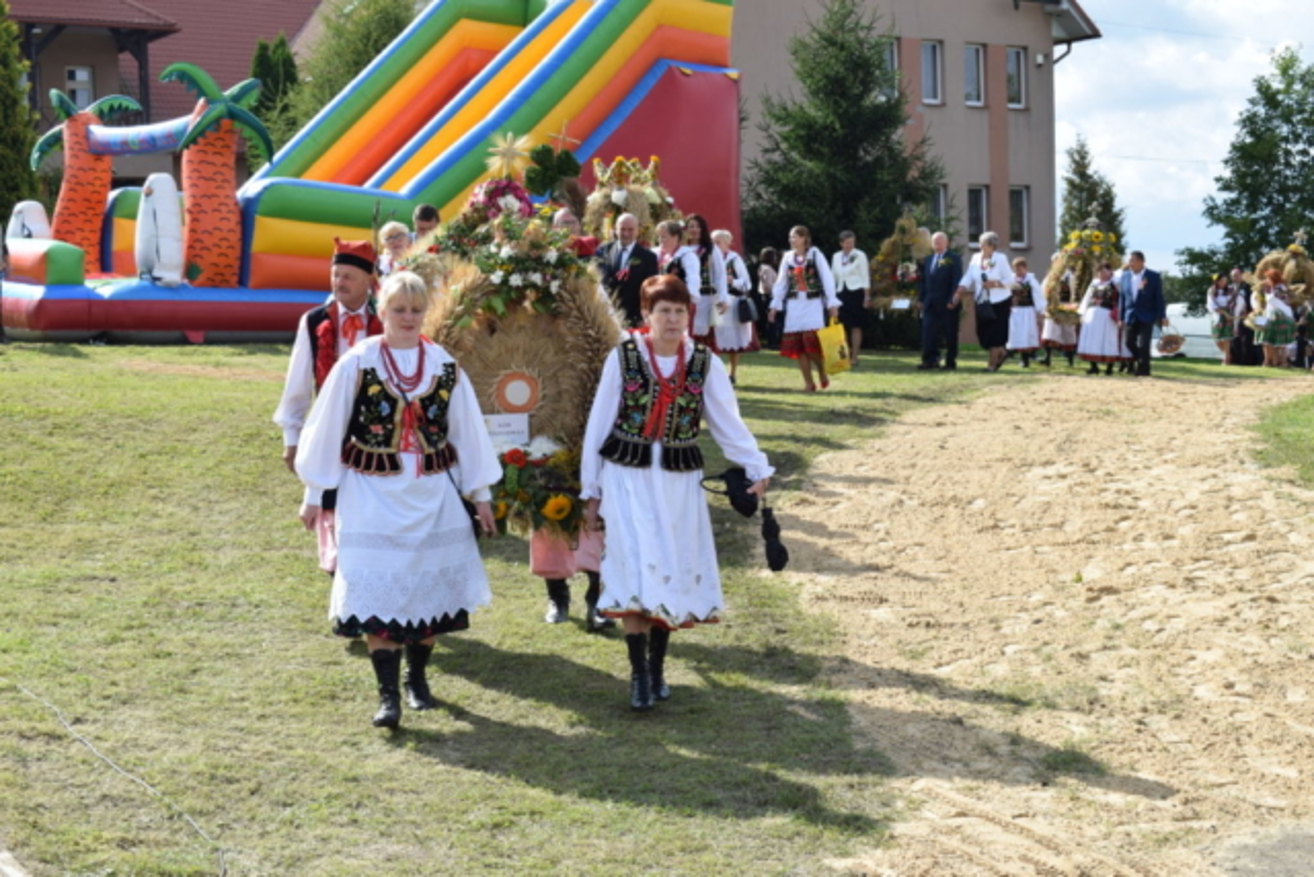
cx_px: 657
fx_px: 1971
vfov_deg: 25.1
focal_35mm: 54
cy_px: 438
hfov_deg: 36.9
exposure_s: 1/320
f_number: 9
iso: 200
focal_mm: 36
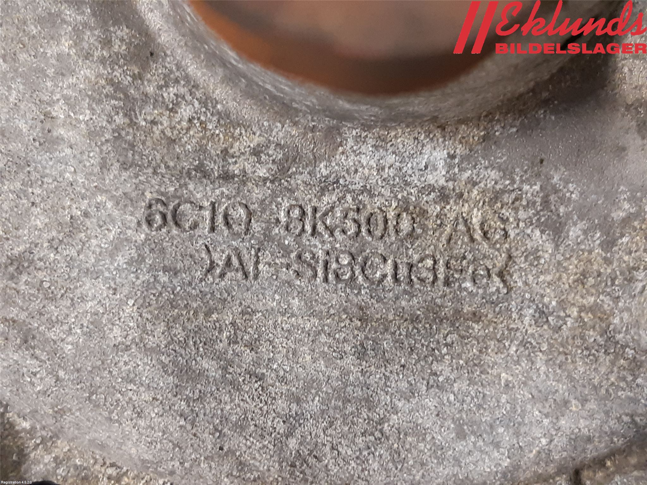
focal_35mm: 26
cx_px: 324
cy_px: 242
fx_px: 486
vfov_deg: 53.1
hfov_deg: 67.3
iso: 250
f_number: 1.7
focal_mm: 3.93
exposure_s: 1/25
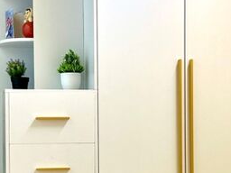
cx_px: 86
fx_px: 601
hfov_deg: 21.7
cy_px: 134
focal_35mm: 90
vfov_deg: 16.3
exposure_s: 1/100
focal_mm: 6.86
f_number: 1.78
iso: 160
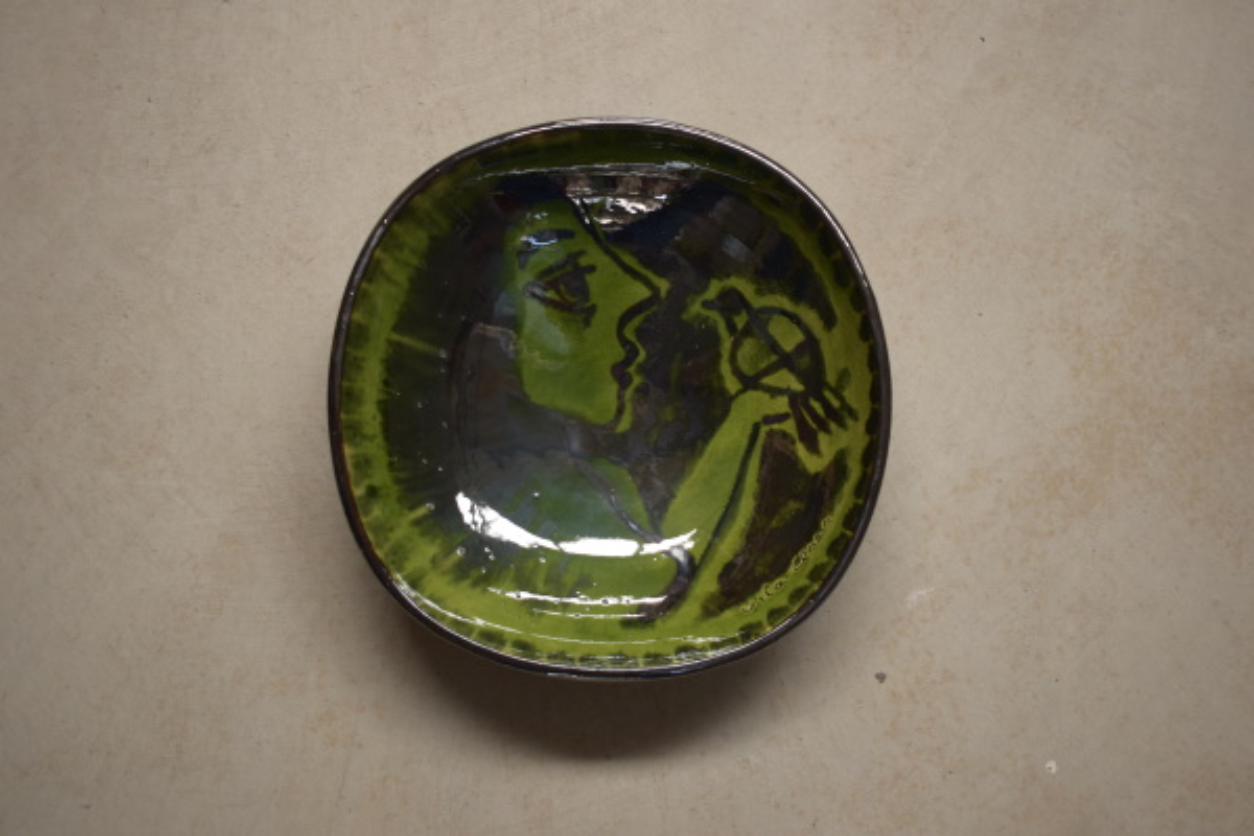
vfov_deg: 28.1
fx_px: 1672
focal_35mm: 48
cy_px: 418
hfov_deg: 41.1
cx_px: 627
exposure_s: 1/60
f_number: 4.5
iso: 450
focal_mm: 32
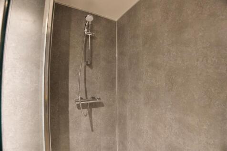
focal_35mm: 16
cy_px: 76
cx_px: 114
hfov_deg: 95.0
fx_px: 104
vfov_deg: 72.0
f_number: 4.5
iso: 4000
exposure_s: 1/40
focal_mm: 16.5
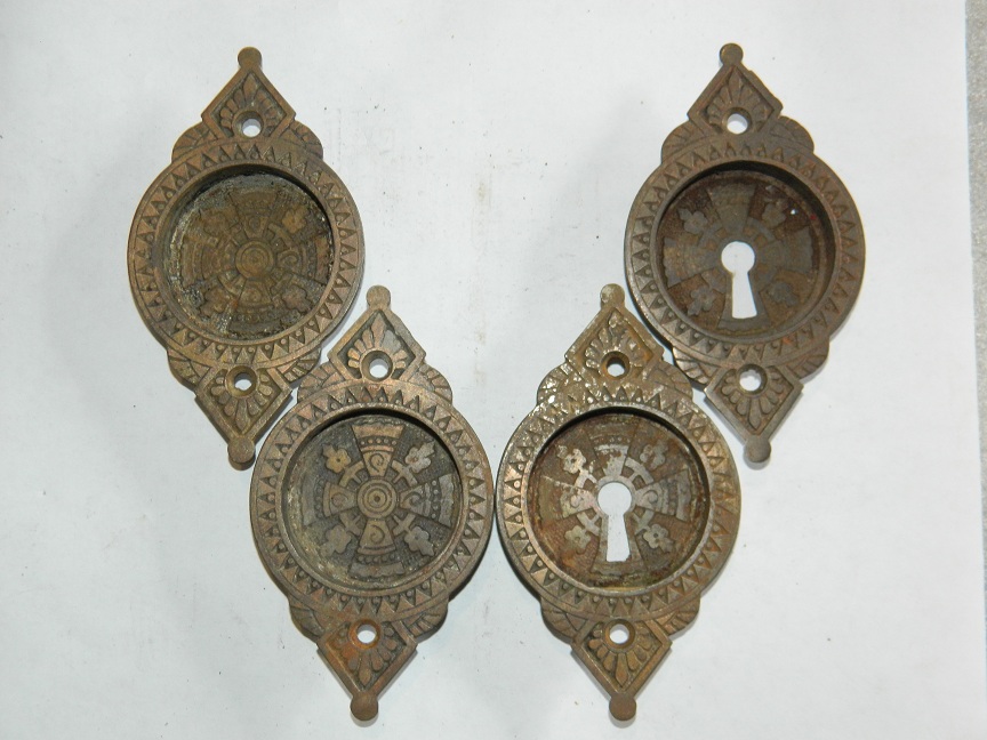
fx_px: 1340
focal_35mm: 47
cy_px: 370
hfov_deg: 40.4
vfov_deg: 30.9
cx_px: 494
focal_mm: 8.4
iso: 200
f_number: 3.6
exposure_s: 1/30
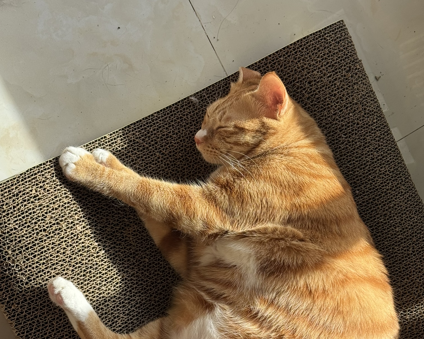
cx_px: 211
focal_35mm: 63
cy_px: 269
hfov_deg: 30.0
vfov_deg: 23.9
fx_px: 790
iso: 64
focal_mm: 6.76
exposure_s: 1/876
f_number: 1.78
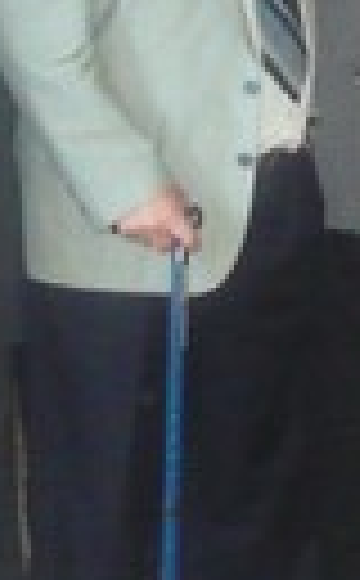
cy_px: 166
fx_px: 2573
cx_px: 688
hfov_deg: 7.7
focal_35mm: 163
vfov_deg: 12.8
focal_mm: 5.5
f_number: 2.8
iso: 640
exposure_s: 1/30
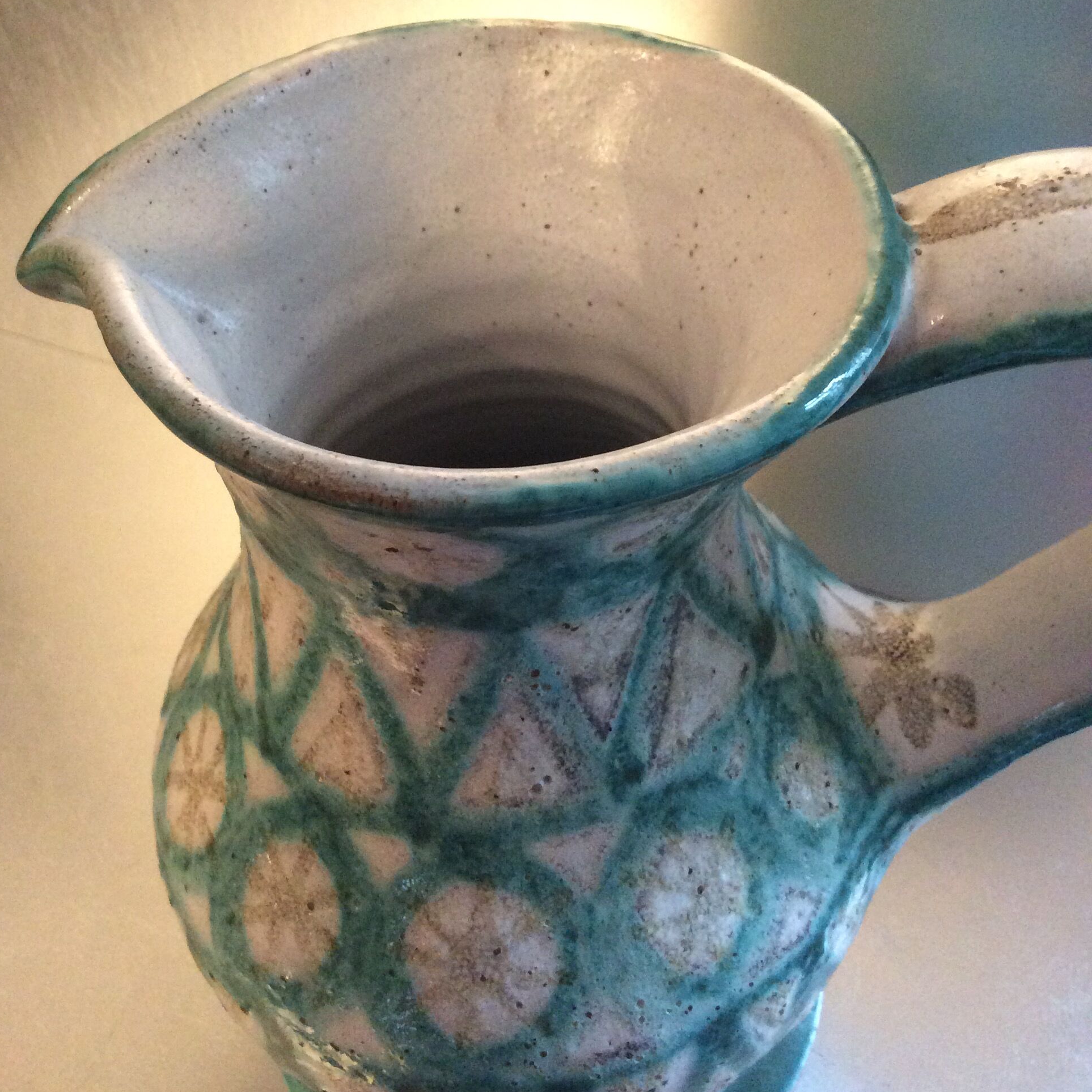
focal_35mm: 38
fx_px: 1356
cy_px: 395
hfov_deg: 43.9
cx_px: 544
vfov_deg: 43.4
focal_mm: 3.3
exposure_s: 1/20
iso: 250
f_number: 2.4
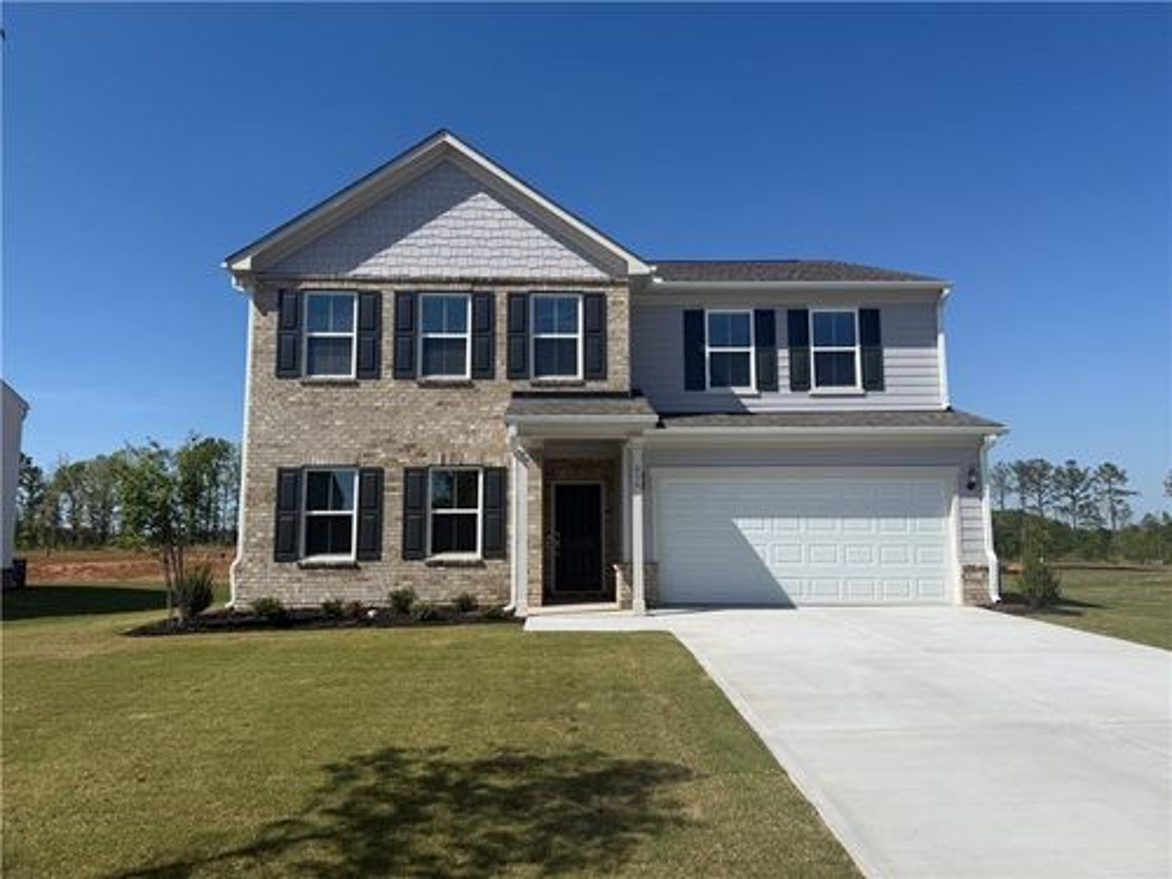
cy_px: 440
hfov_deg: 71.6
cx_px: 586
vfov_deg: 56.8
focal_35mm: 24
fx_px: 813
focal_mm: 6.76
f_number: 1.78
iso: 80
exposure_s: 1/7353
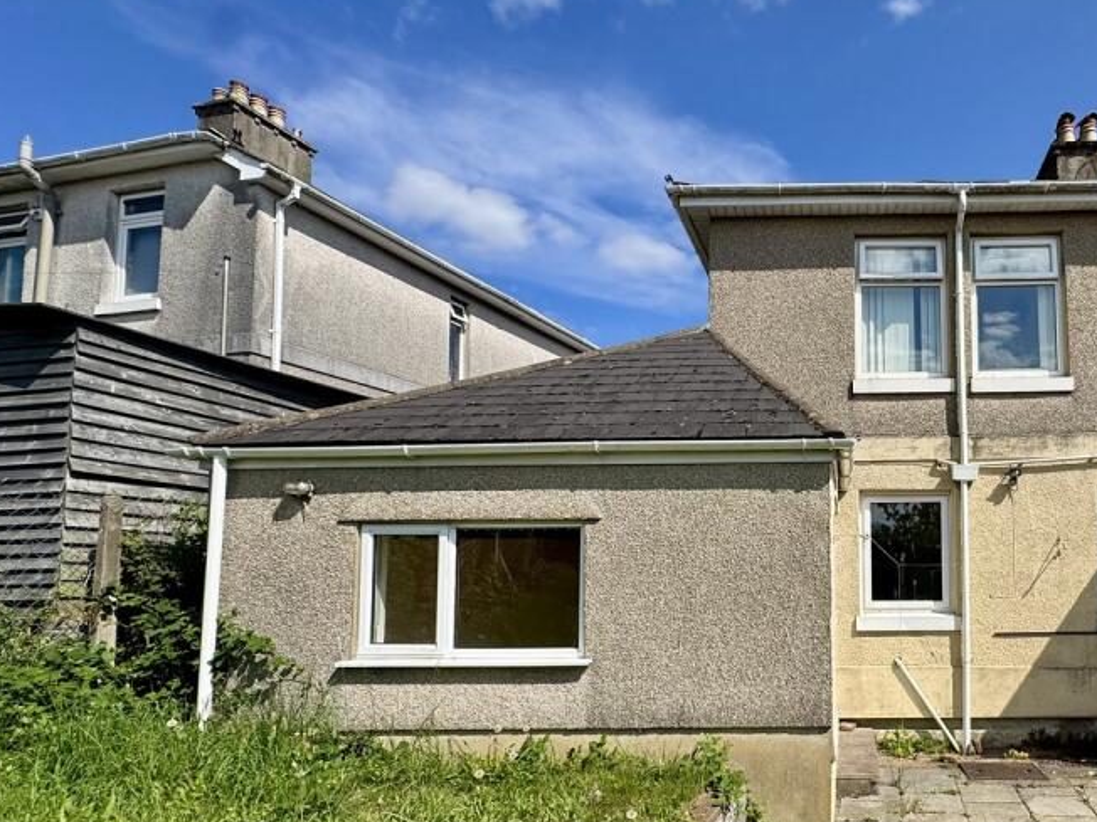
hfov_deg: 70.5
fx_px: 697
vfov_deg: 60.2
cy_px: 518
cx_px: 841
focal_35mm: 22
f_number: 2.2
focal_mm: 2.22
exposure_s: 1/2584
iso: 50
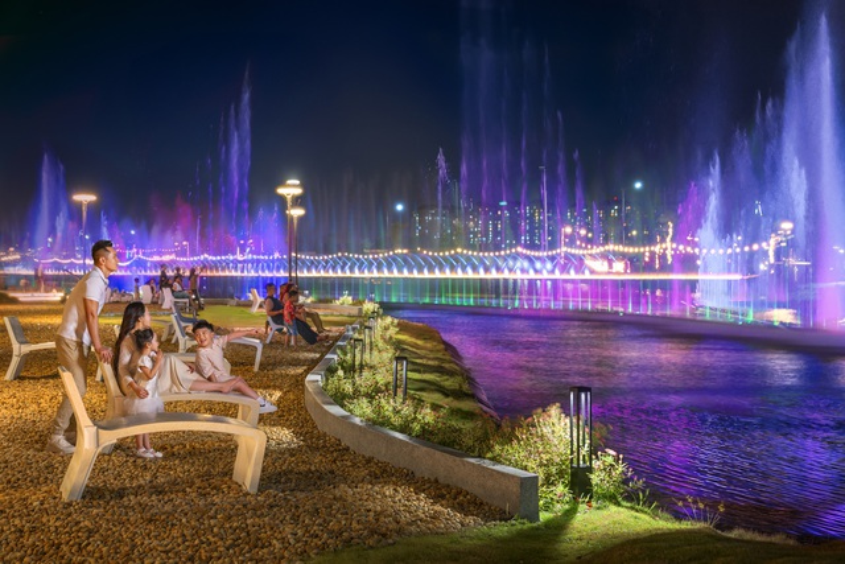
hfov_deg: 38.9
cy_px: 282
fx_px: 1197
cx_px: 422
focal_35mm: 51
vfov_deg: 26.5
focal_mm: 51
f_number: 3.5
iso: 2000
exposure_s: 1/80
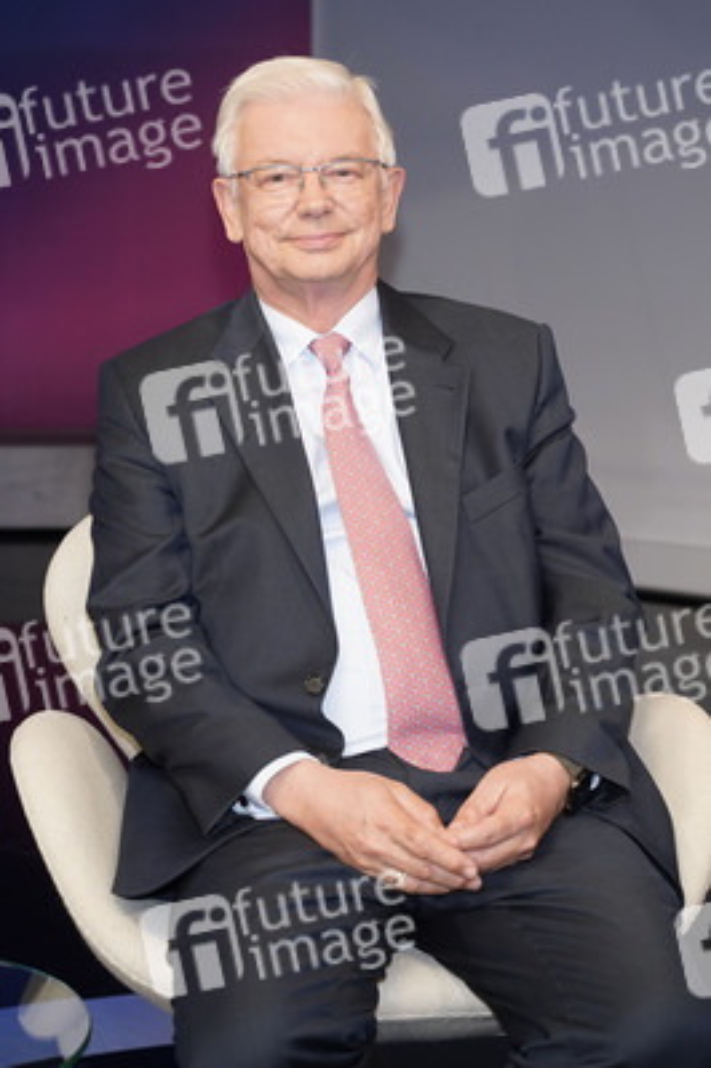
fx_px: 2018
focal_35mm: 68
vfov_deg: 29.7
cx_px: 356
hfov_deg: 20.0
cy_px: 534
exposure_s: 1/160
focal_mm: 68
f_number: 5.6
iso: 2000
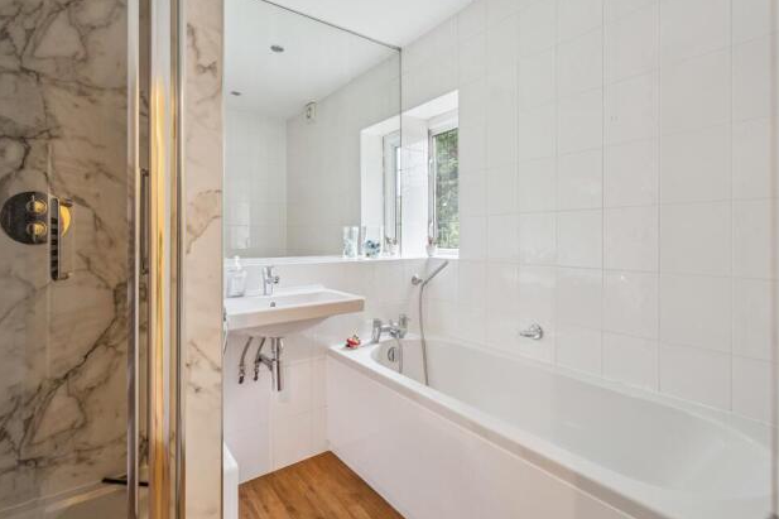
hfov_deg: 93.3
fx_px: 368
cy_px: 251
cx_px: 388
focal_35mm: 17
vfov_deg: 70.4
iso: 320
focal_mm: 16
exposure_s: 1/20
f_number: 5
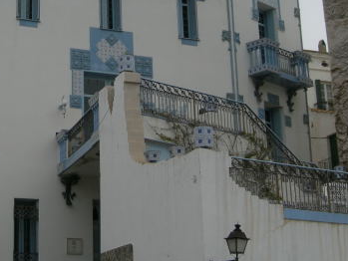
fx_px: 875
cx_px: 80
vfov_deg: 16.8
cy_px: 43
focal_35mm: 87
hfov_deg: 22.3
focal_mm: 7.8
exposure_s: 1/253
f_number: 4.8
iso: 50
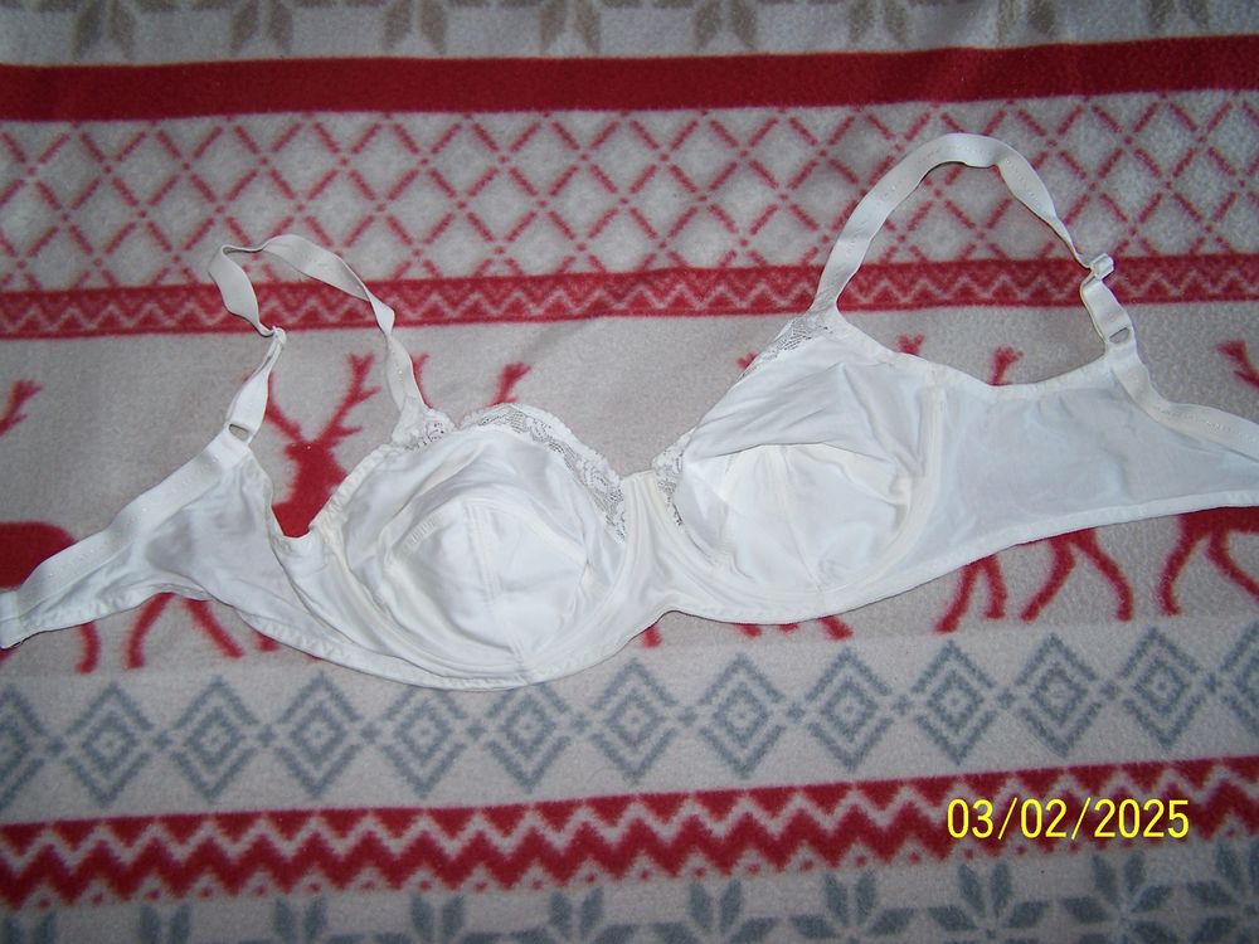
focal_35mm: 38
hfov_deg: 49.0
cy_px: 472
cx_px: 630
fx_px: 1382
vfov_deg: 37.7
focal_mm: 6.3
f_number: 2.8
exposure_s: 1/60
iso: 80
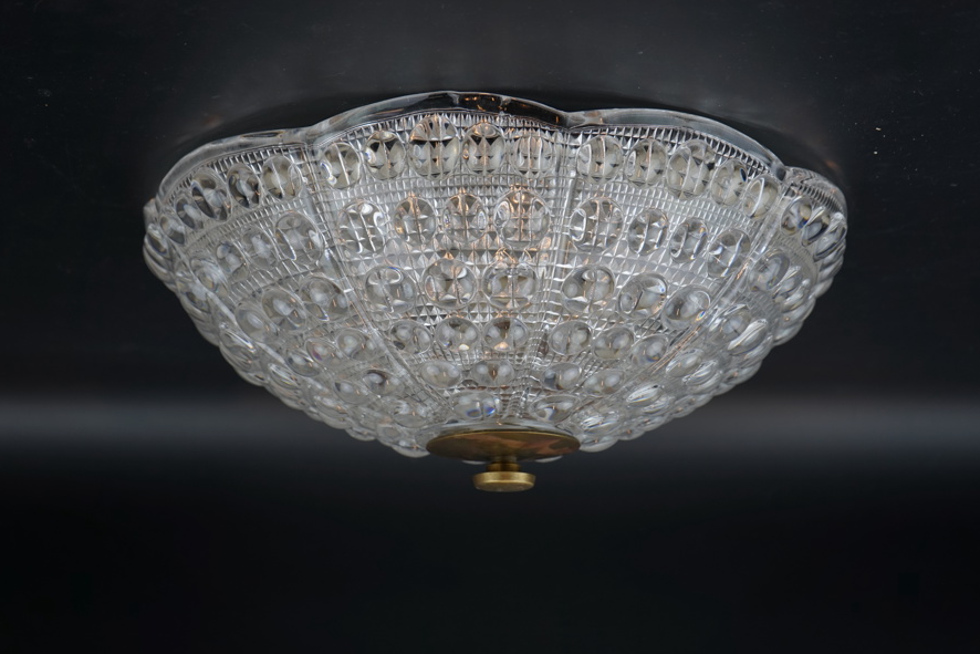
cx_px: 494
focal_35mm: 65
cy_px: 323
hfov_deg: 31.0
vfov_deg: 20.9
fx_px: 1770
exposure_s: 1/100
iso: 100
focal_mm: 64
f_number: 6.3
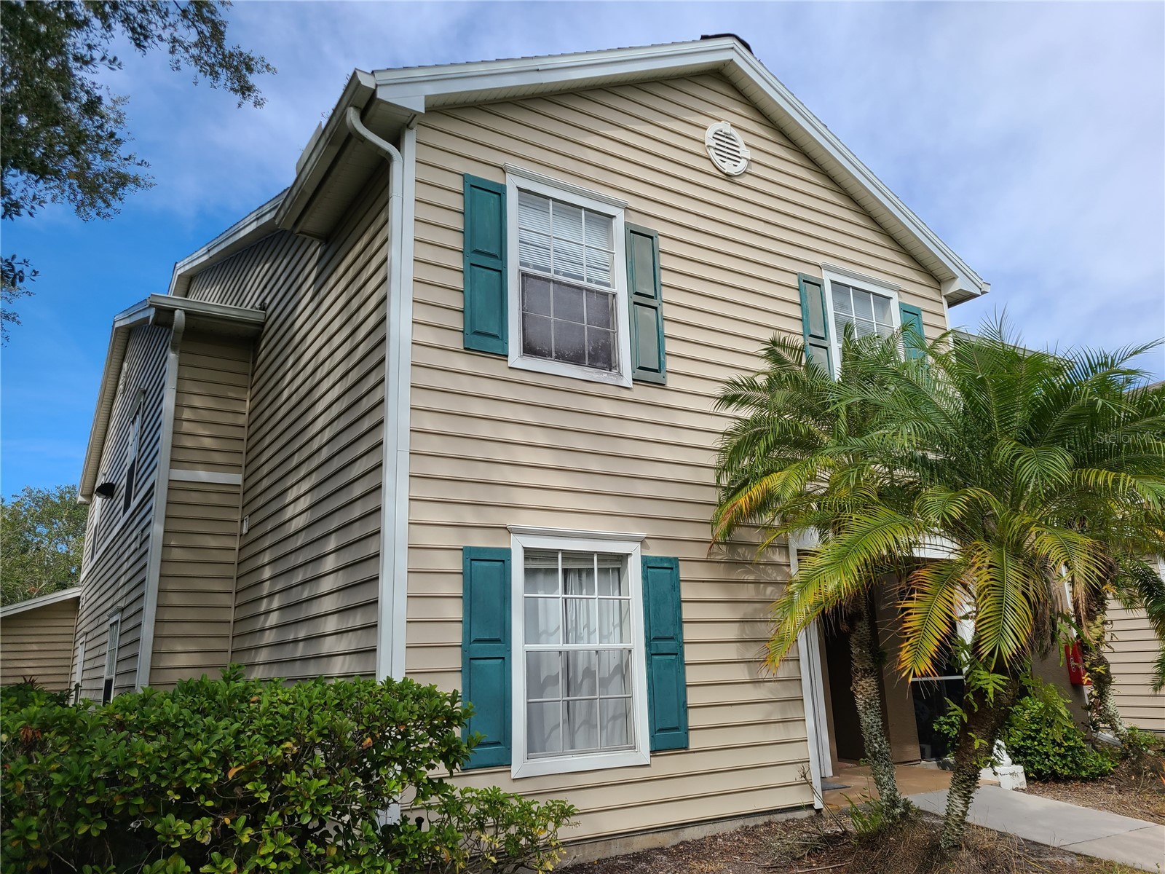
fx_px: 875
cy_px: 437
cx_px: 582
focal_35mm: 26
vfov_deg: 53.1
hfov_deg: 67.3
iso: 40
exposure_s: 1/1864
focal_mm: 5.4
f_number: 1.8
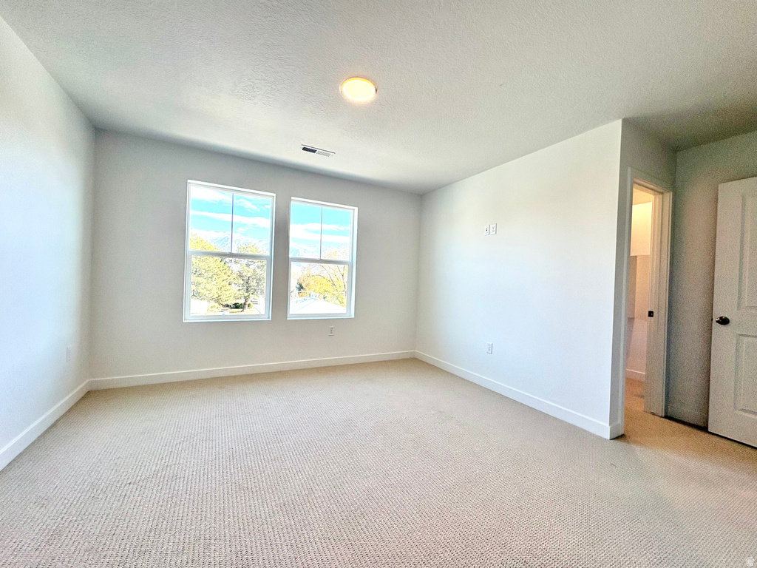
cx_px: 378
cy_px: 284
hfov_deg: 102.1
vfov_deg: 85.7
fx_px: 306
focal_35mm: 14
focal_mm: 2.22
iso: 64
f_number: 2.2
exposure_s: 1/169
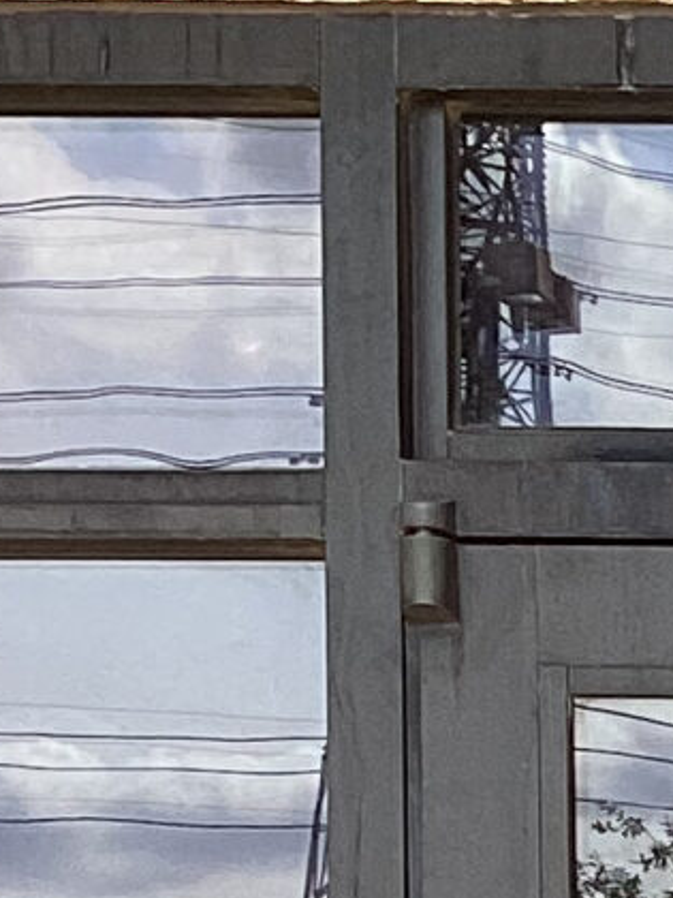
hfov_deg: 7.3
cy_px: 1495
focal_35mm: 189
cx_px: 1711
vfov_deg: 10.0
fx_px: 4899
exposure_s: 1/374
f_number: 2.4
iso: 25
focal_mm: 3.3
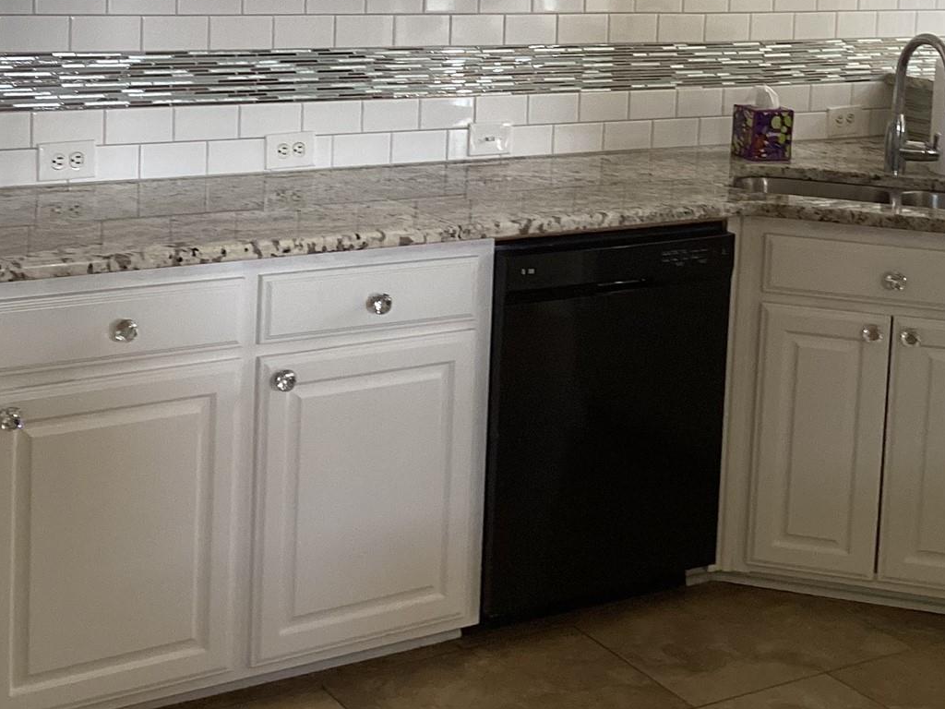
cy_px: 60
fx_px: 1693
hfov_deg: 31.2
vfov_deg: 23.0
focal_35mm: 62
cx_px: 456
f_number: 2.4
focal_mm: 3.3
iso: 125
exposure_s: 1/60
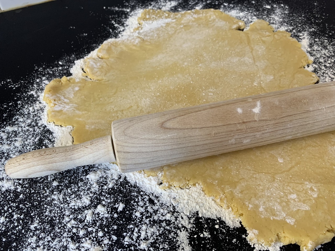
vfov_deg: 53.1
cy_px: 126
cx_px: 168
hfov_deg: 67.3
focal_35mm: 26
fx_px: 252
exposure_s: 1/50
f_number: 1.8
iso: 160
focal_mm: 4.25
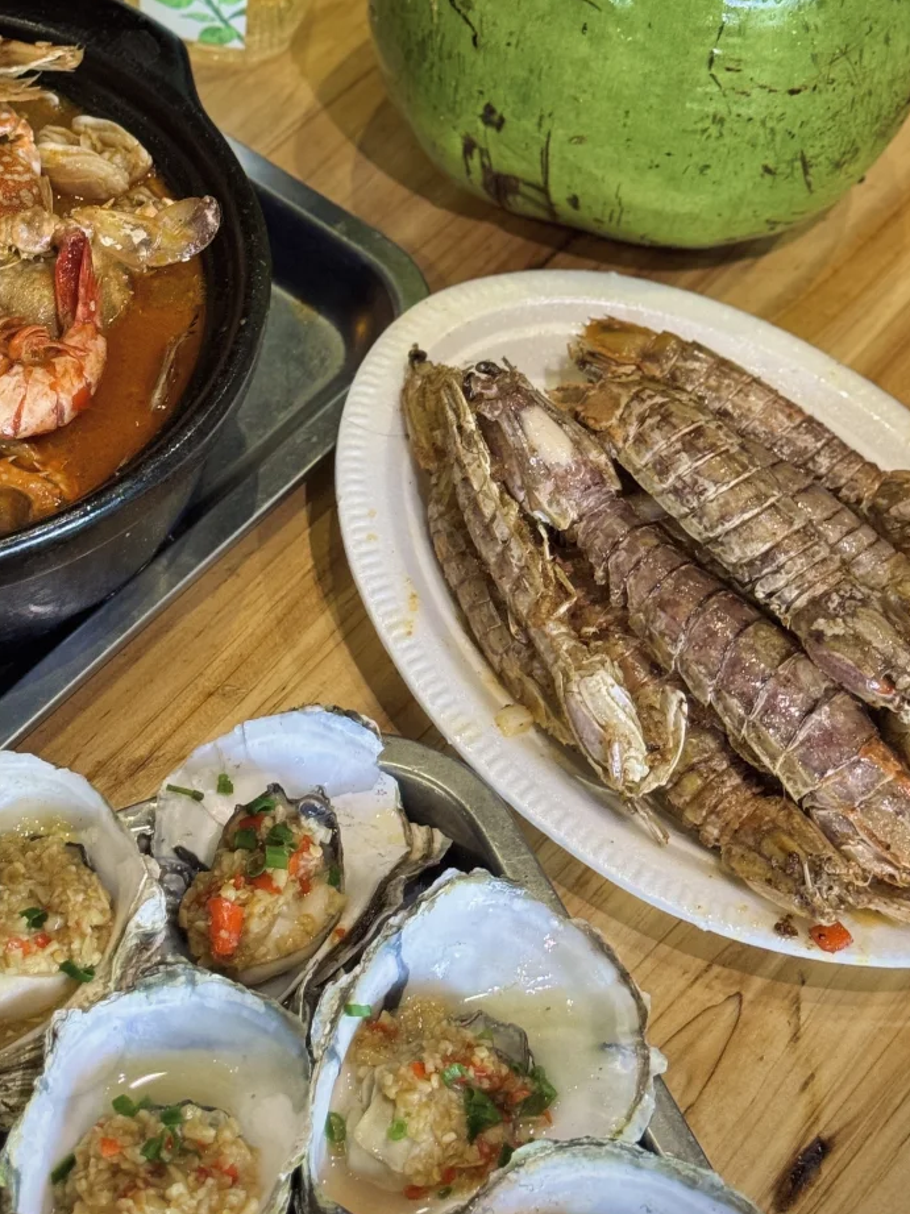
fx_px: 2630
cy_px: 442
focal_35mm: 75
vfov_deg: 25.9
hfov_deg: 19.6
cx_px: 298
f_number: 1.78
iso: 250
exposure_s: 1/50
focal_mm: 6.76
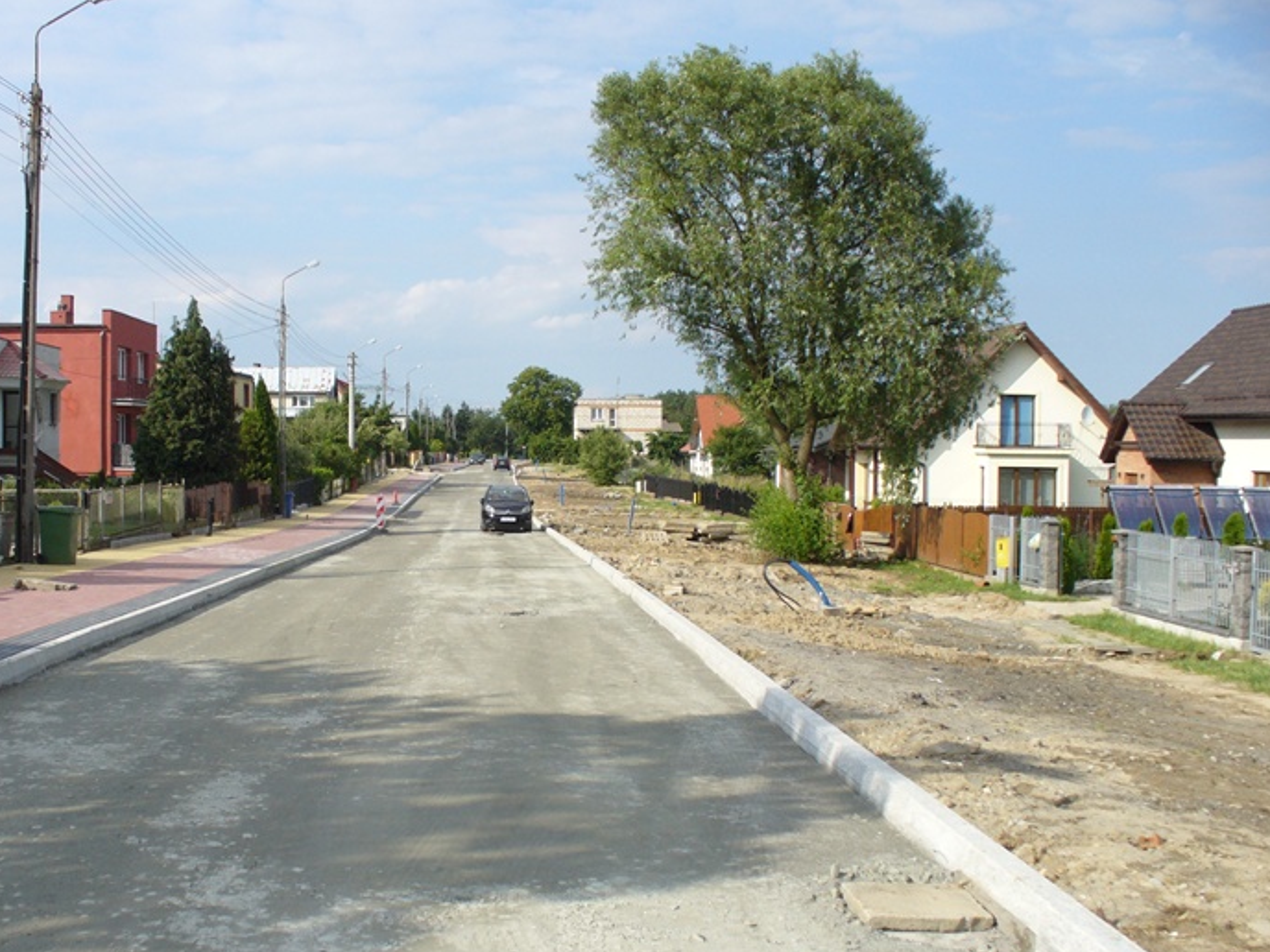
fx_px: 1578
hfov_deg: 43.8
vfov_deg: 33.6
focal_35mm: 43
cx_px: 550
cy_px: 520
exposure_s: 1/400
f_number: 5.6
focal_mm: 6.1
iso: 100
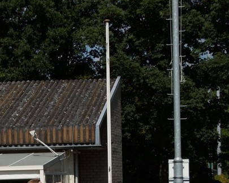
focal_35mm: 160
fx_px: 1086
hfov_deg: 12.0
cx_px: 181
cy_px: 141
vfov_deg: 9.6
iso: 100
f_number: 9
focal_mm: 45
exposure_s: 1/500
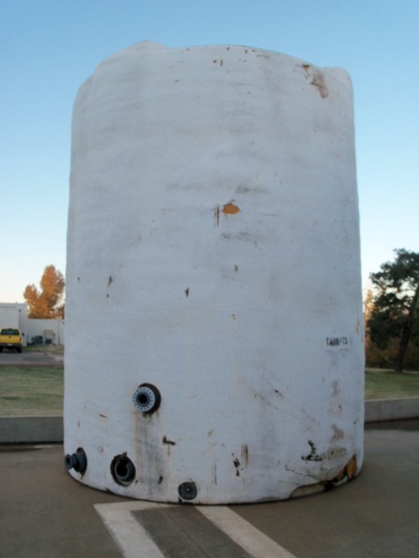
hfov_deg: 40.7
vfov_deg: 52.6
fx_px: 565
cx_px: 210
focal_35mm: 35
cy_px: 279
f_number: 3
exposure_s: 1/160
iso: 80
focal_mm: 6.3
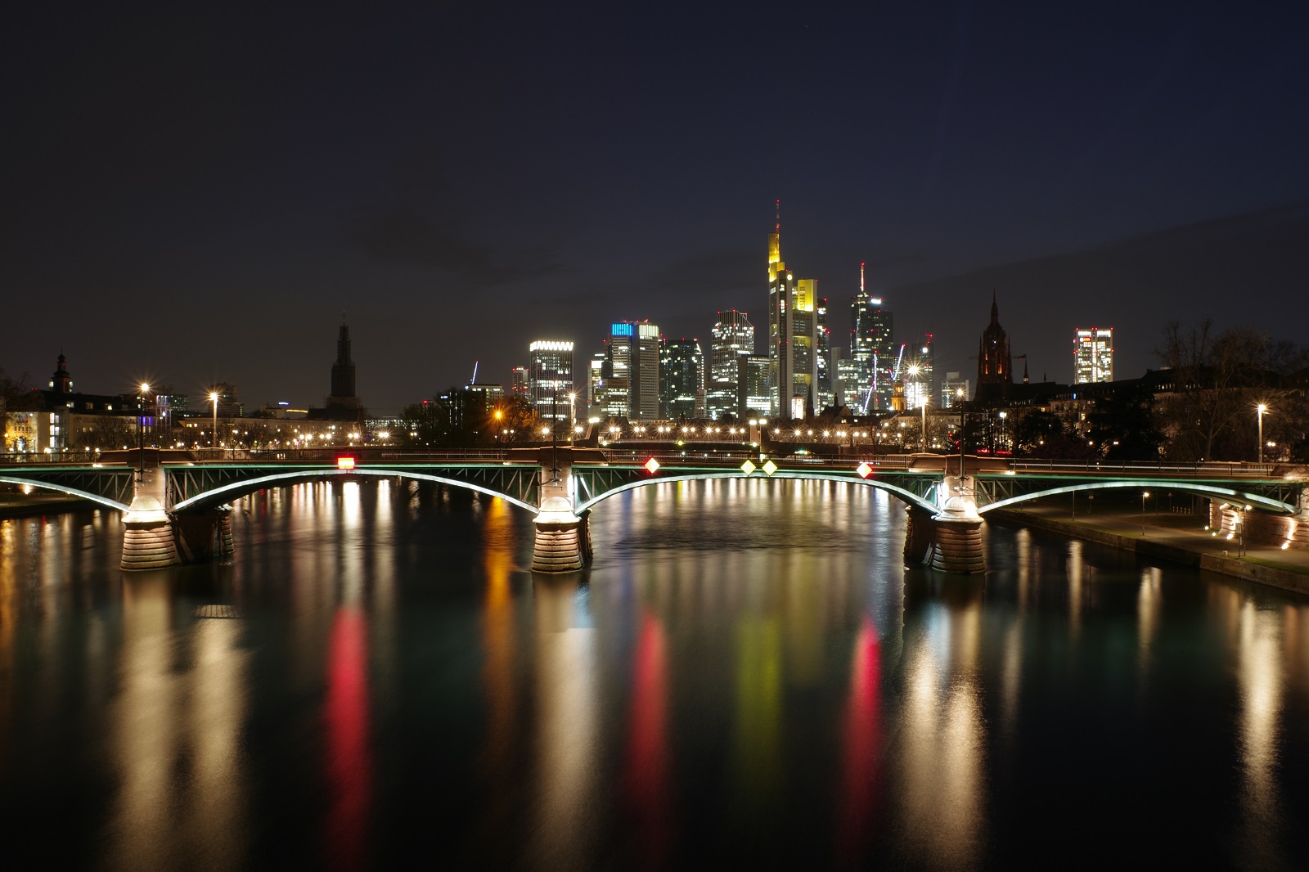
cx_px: 654
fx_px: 1163
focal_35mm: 32
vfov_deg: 41.1
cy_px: 436
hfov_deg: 58.7
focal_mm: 21
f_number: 10
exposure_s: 25
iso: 100
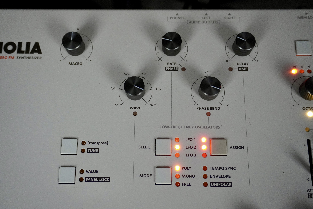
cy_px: 104
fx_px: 326
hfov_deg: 51.3
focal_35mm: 38
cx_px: 156
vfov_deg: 35.5
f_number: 4.5
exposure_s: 1/160
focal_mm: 25
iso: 2000
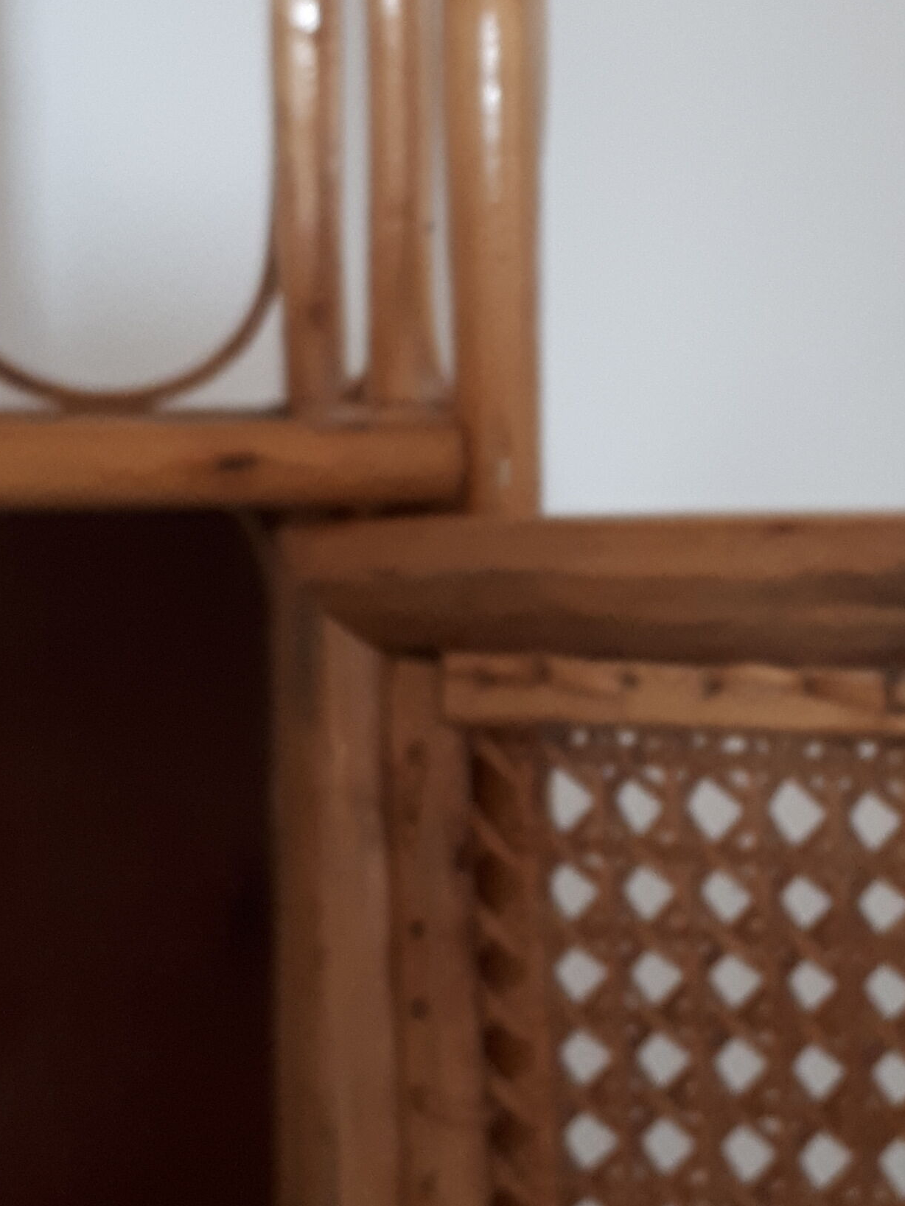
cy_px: 533
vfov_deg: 25.6
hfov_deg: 19.3
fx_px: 2649
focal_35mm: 76
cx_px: 579
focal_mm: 3.6
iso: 200
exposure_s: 1/33
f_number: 1.9
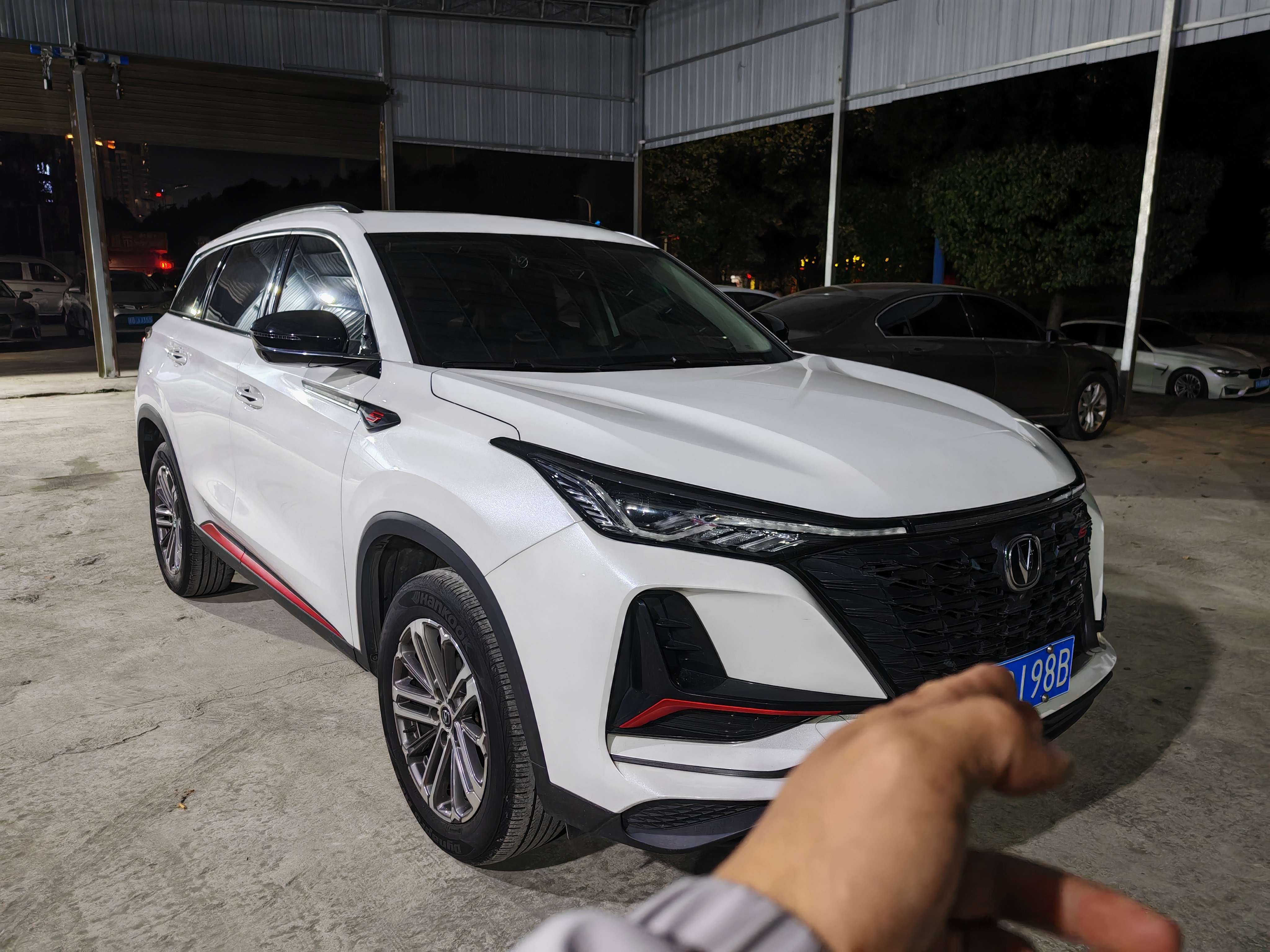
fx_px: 954
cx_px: 635
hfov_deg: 67.3
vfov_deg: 53.1
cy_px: 476
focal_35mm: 26
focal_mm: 5.4
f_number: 1.6
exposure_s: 1/50
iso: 800
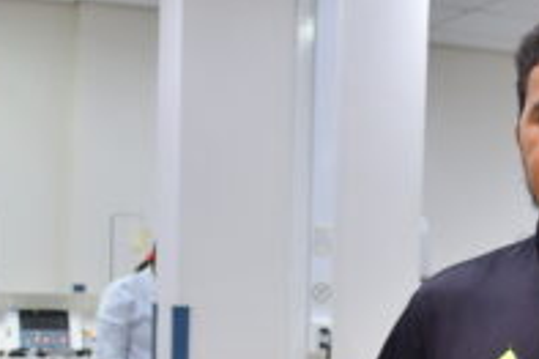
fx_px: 1331
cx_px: 543
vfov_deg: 15.1
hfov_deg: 22.0
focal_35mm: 89
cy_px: 355
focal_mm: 24
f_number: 4
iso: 1250
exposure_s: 1/125
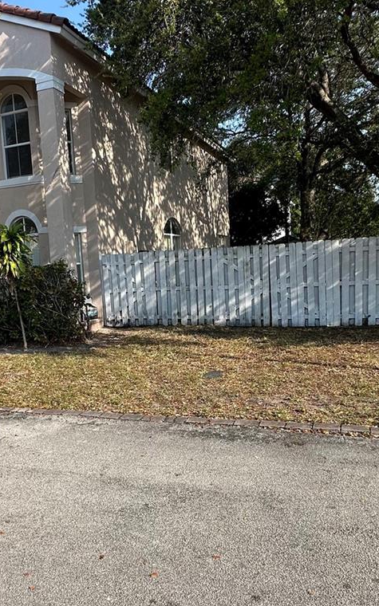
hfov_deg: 41.7
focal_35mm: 30
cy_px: 318
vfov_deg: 62.9
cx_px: 162
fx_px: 496
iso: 40
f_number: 2.2
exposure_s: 1/1043
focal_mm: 2.22
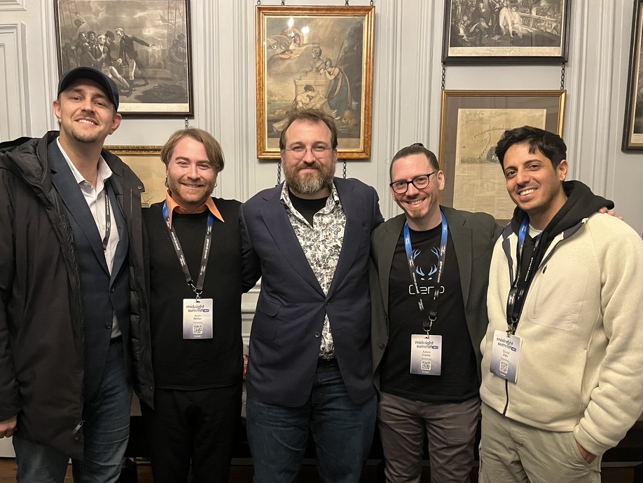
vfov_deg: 48.2
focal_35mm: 29
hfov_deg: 61.6
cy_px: 255
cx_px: 297
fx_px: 539
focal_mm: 5.1
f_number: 1.6
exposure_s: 1/50
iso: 500
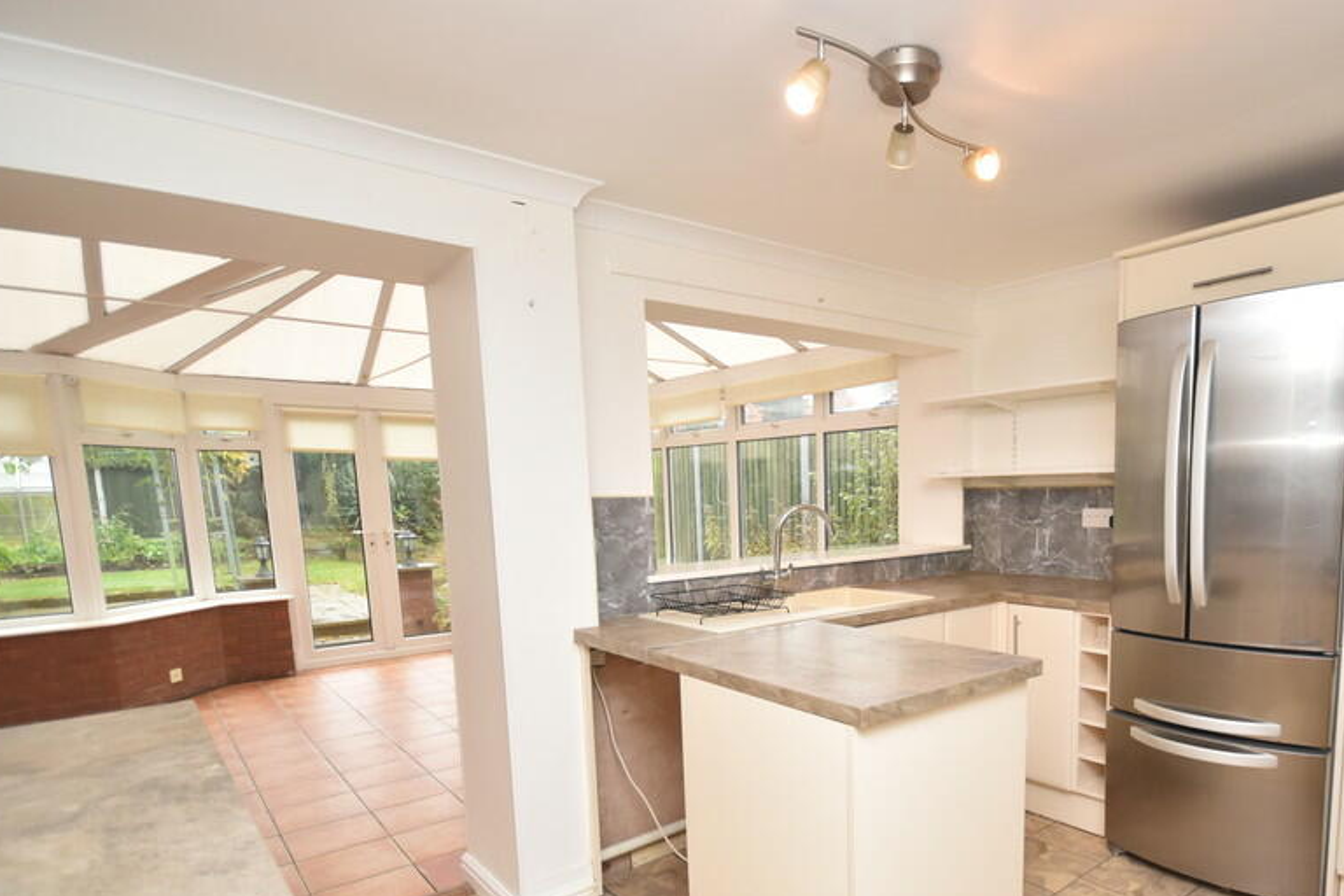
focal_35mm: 20
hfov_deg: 82.8
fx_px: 747
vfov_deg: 60.5
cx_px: 816
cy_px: 594
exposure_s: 1/125
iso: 800
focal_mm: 10
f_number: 4
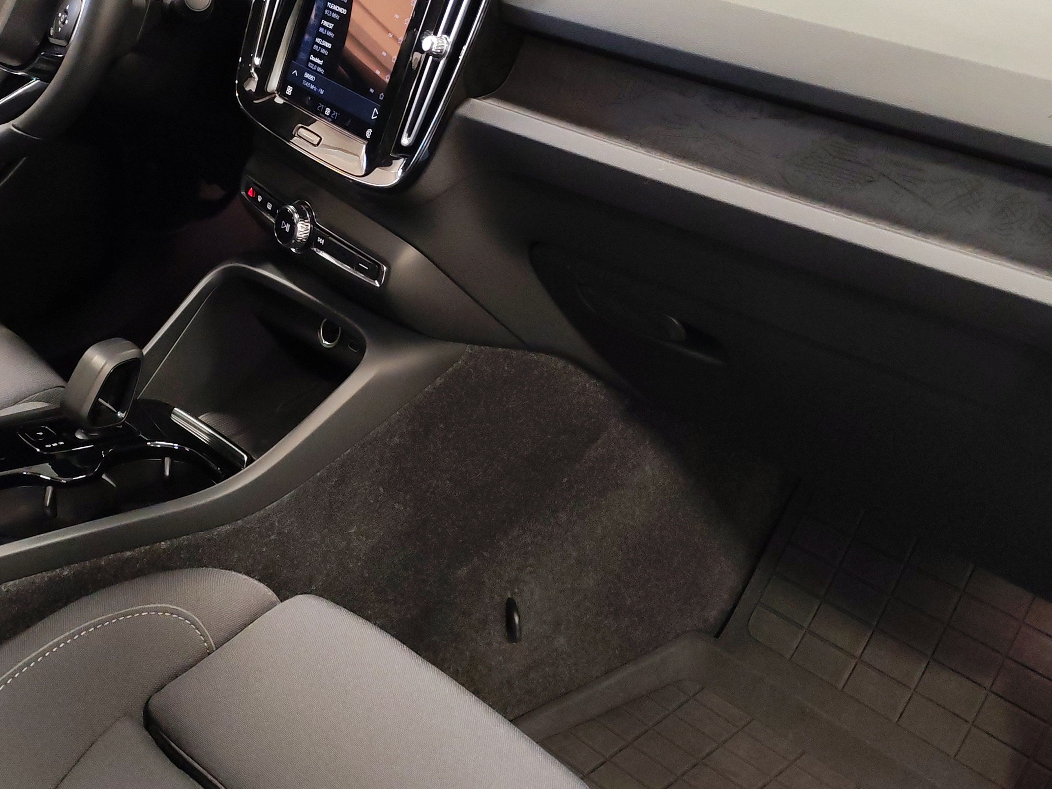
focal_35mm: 48
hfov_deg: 39.3
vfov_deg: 29.9
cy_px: 228
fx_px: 1459
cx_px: 371
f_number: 1.9
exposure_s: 1/50
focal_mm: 6.12
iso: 1600
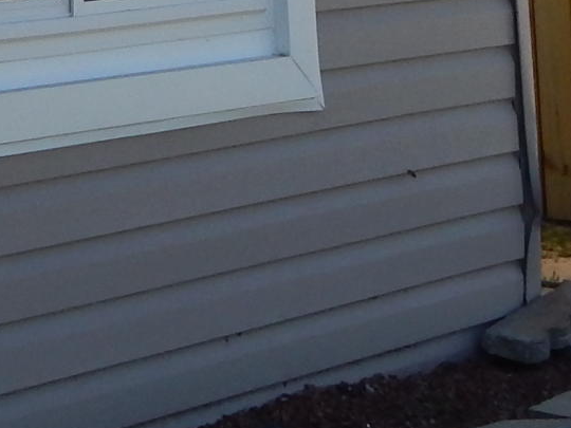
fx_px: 2293
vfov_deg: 10.2
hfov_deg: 13.8
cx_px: -128
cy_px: -269
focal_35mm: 139
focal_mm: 4.5
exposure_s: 1/800
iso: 125
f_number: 3.1
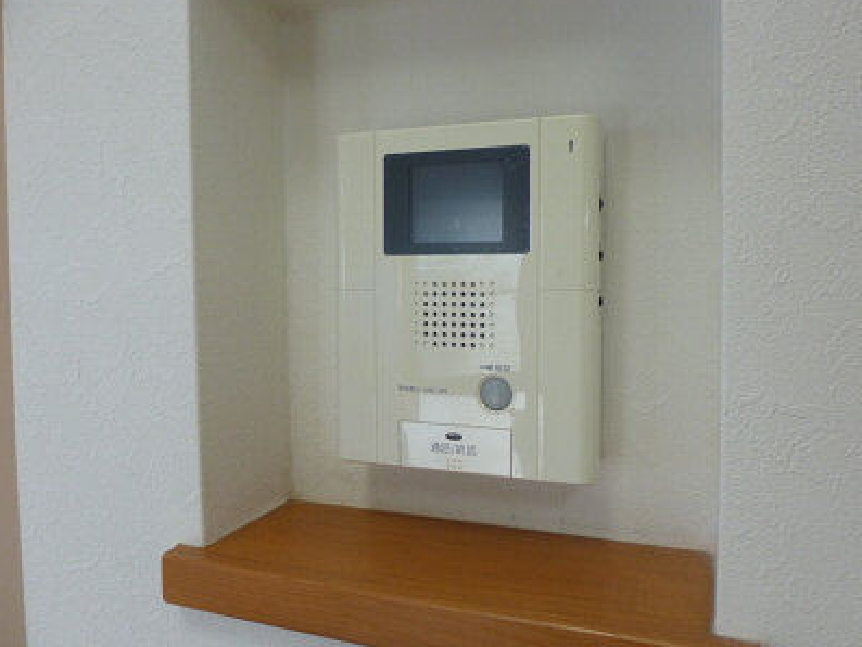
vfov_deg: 53.1
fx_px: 648
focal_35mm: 26
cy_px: 303
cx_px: 460
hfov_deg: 67.2
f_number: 2.5
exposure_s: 1/60
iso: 160
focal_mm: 4.3
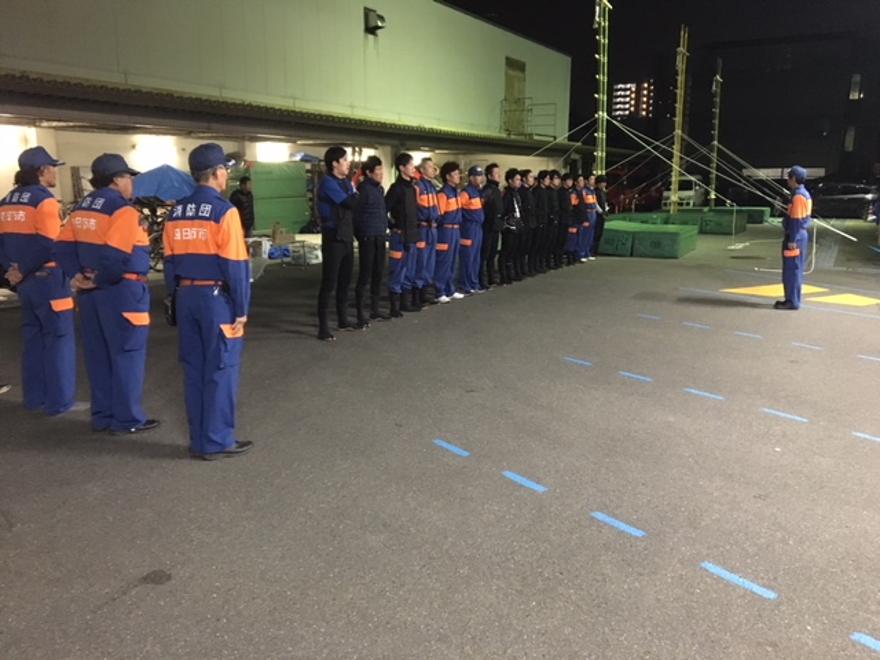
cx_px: 440
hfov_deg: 61.7
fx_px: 737
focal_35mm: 29
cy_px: 330
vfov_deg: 48.2
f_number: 2.2
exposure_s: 1/15
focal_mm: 4.15
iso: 400
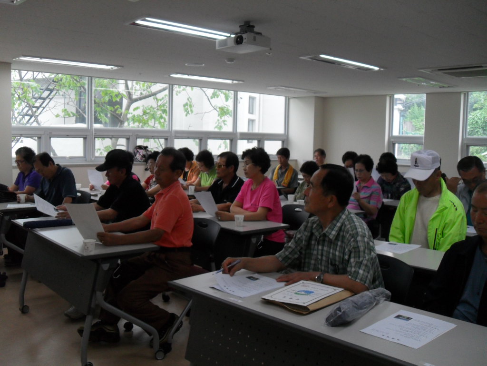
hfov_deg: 52.6
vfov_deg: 40.7
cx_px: 244
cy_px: 183
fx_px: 492
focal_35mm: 35
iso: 200
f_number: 2.8
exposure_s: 1/125
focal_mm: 6.2
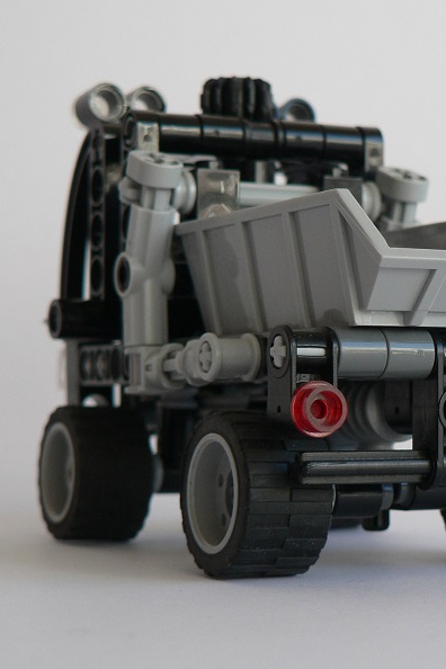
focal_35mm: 98
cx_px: 323
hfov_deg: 13.9
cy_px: 332
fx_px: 1821
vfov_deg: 20.8
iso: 100
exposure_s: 1/160
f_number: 3.2
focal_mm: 11.6
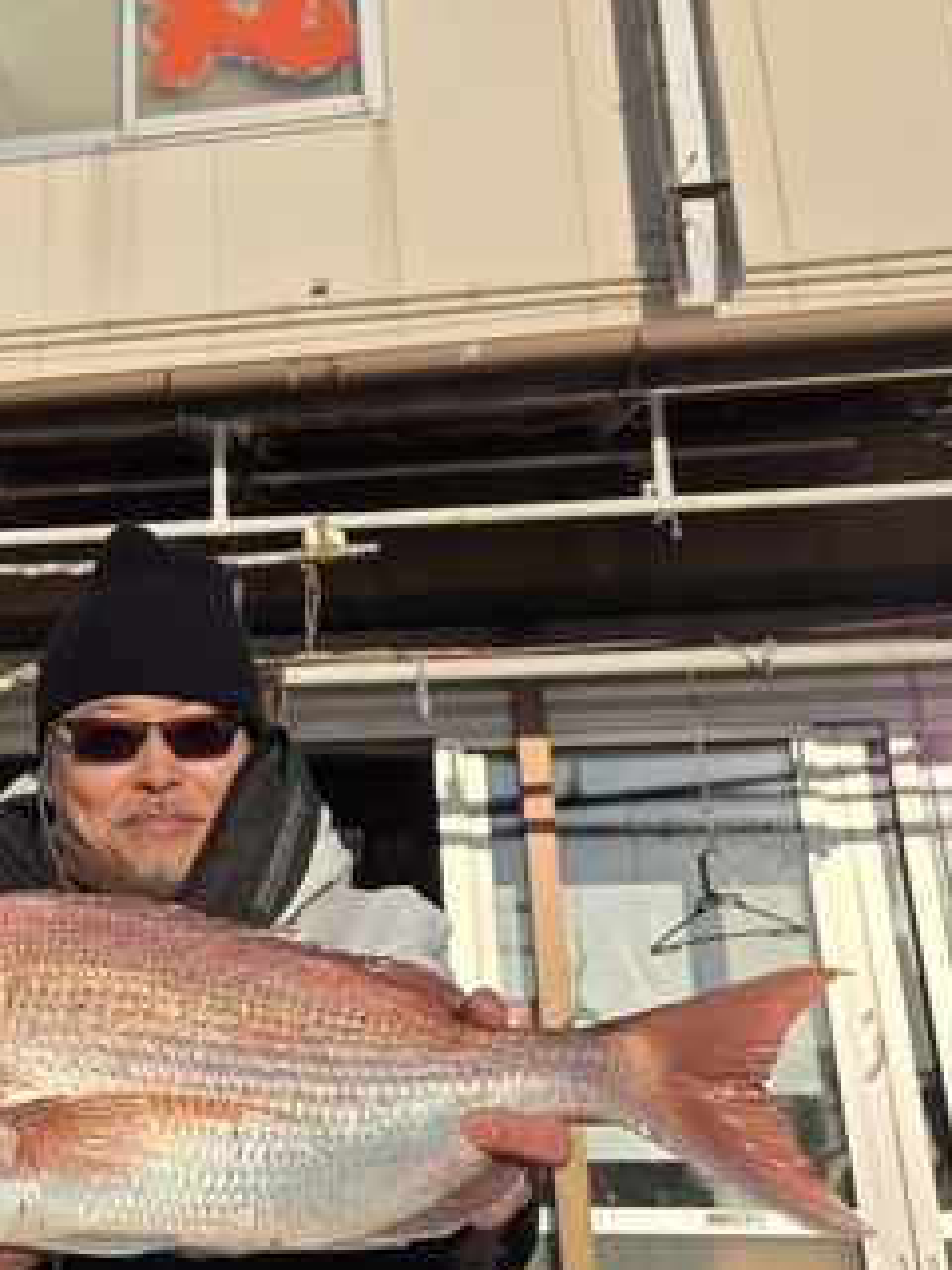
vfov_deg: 41.2
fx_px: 1687
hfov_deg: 30.3
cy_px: 564
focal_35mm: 46
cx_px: 111
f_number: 1.8
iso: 25
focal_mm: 5.4
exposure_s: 1/3273
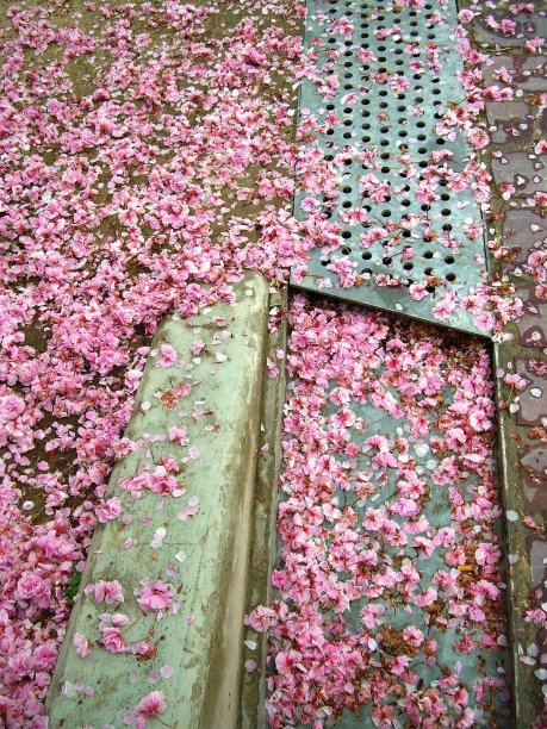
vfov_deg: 49.0
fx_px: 801
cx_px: 274
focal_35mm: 38
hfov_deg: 37.7
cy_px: 364
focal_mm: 6.3
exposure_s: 1/136
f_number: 2.8
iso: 50
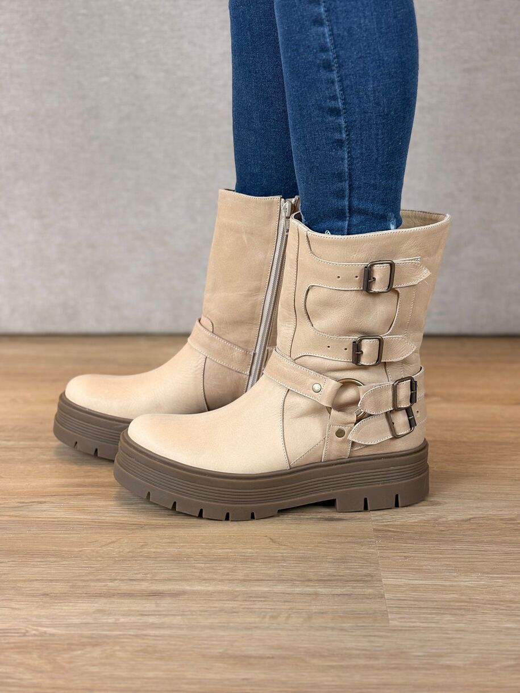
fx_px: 1042
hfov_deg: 28.0
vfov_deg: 36.8
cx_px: 260
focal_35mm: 52
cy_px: 346
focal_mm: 5.96
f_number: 1.6
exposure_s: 1/100
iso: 80
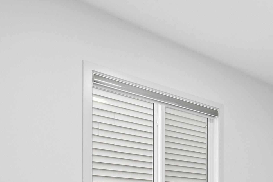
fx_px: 288
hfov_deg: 41.0
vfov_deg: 29.6
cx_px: 298
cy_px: 224
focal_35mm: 38
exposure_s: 1/125
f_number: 8
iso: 400
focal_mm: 10
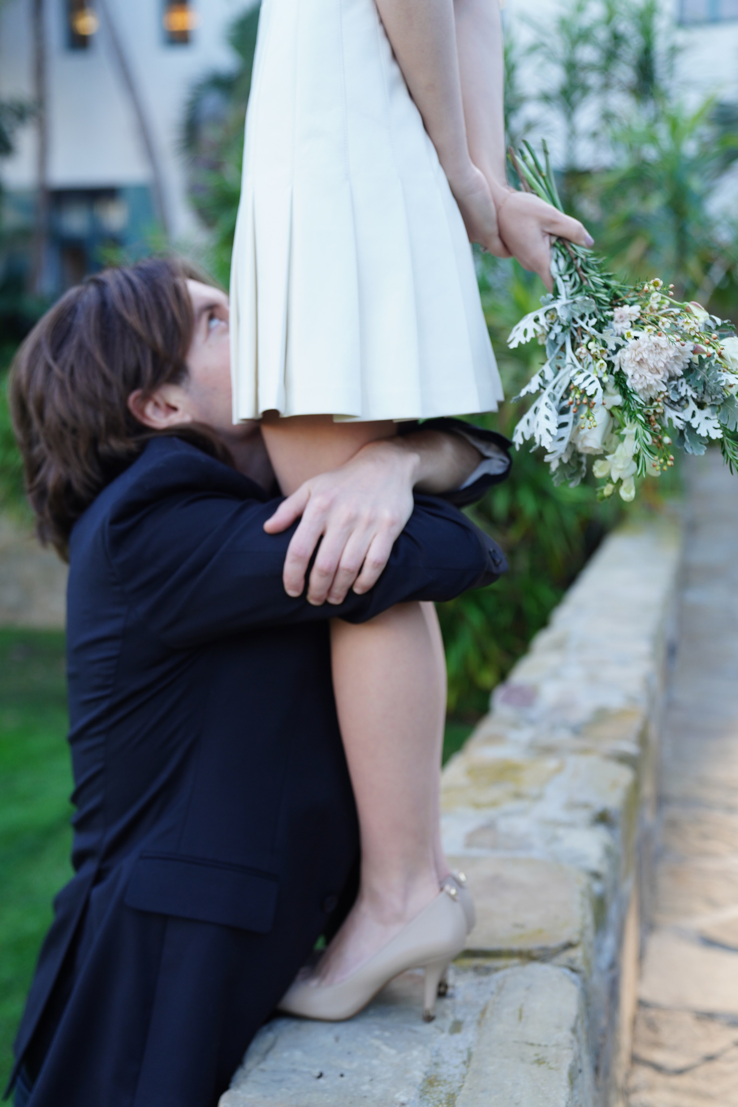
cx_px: 369
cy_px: 554
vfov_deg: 42.7
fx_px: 1414
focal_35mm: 46
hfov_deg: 29.2
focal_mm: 46
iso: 320
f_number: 2.8
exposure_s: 1/400
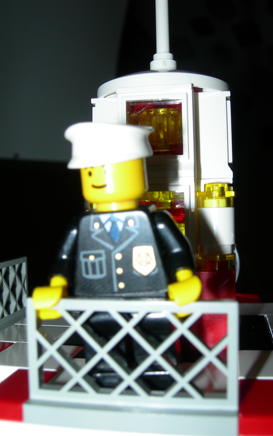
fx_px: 488
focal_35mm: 41
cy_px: 219
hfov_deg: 31.2
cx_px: 162
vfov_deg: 48.2
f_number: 4.8
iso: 50
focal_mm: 7.8
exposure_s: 1/60.1
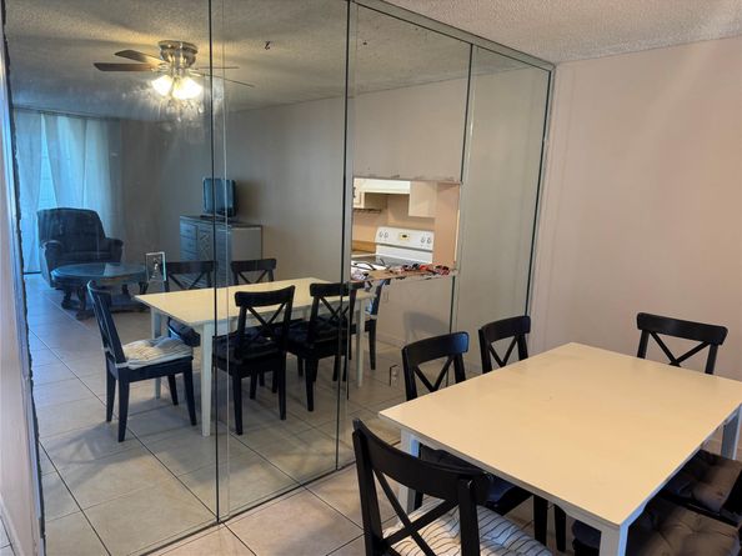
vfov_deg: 56.8
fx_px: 514
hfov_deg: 71.6
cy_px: 278
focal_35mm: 24
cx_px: 371
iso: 160
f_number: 1.78
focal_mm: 6.76
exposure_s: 1/60
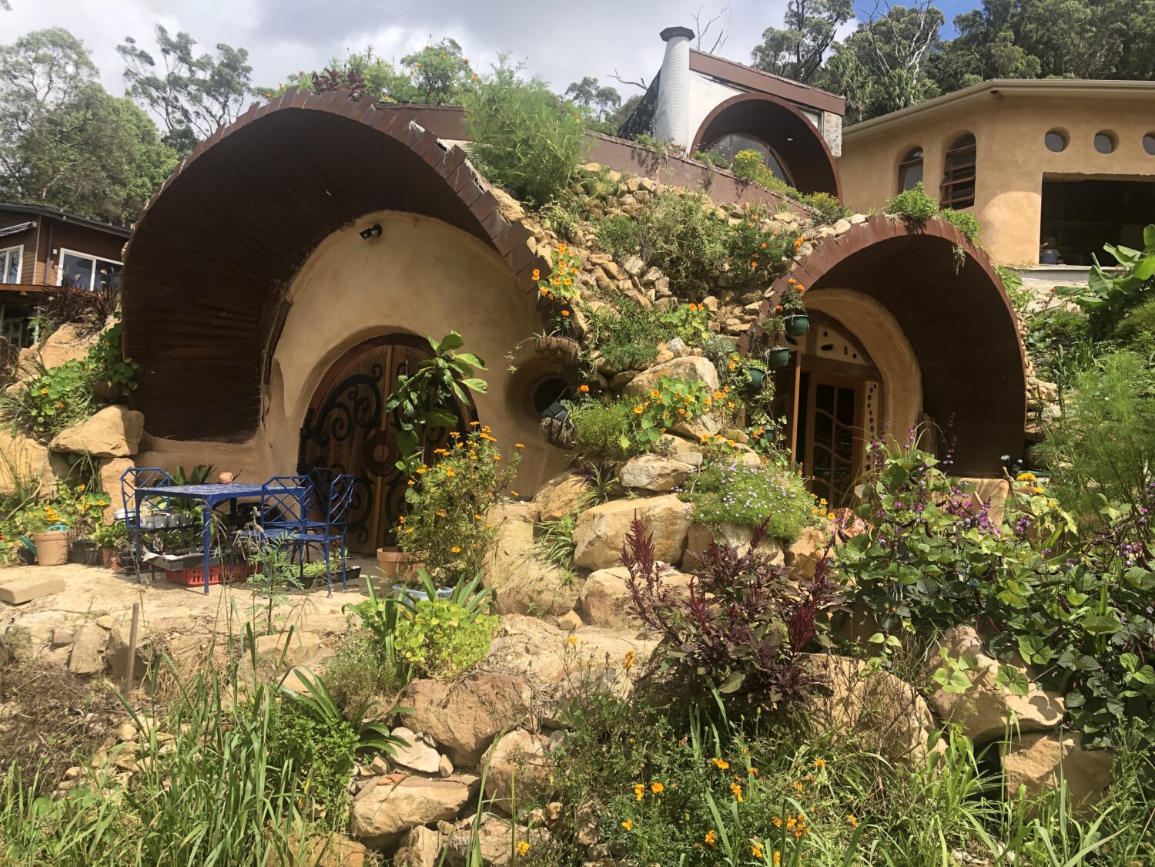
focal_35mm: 28
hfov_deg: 63.4
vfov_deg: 49.7
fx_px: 934
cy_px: 434
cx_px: 578
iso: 20
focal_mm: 3.99
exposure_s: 1/1389
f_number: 1.8
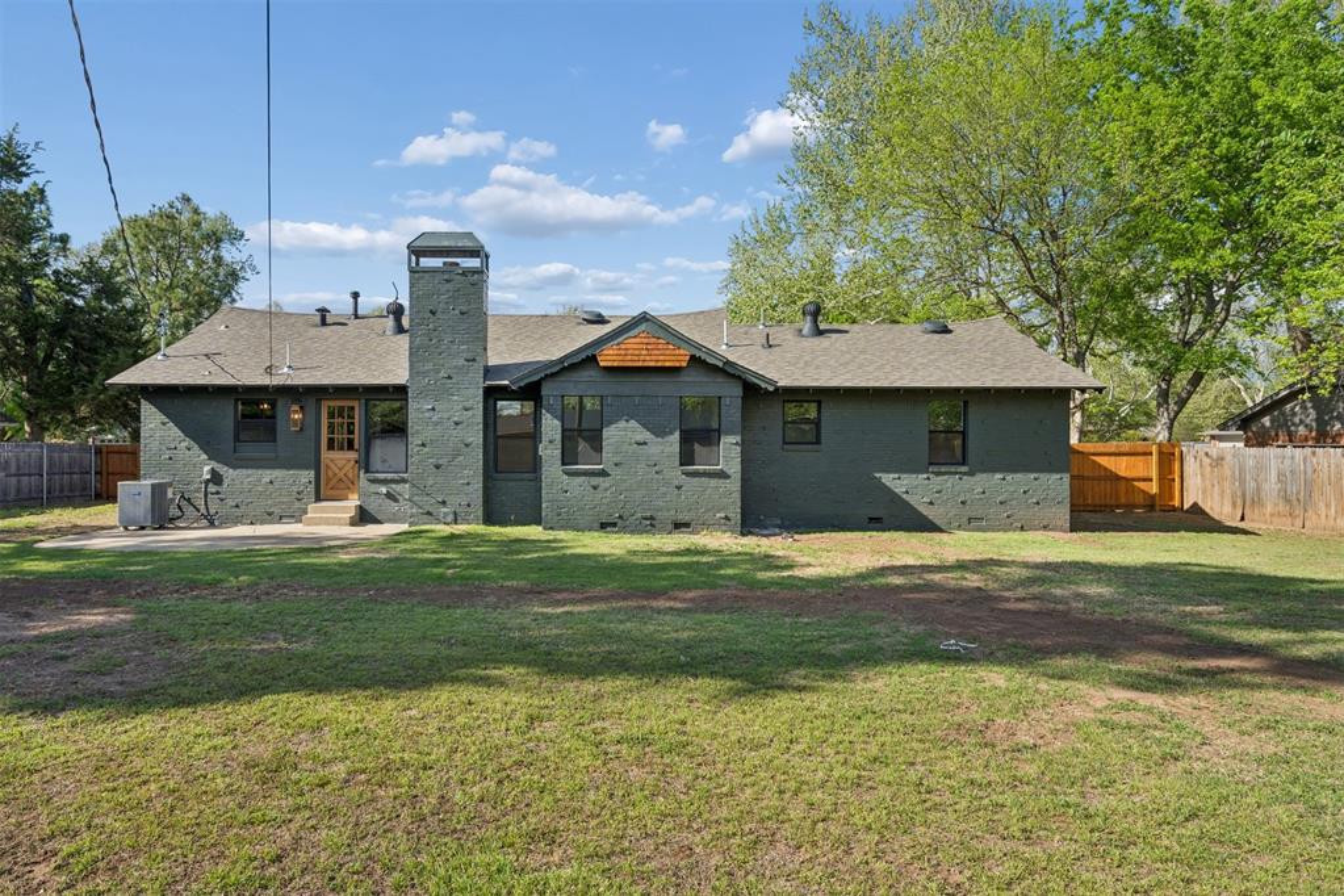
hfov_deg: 84.0
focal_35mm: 20
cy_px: 448
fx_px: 747
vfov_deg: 61.9
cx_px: 672
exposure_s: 1/400
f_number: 8
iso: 200
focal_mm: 20
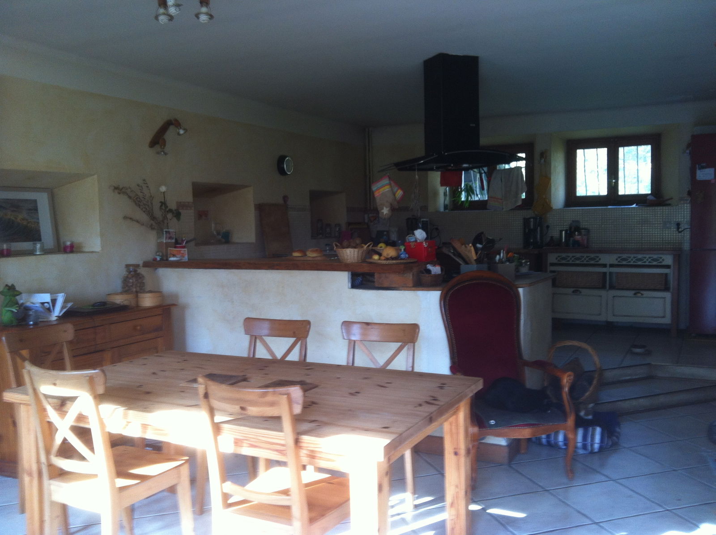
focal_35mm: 35
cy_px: 268
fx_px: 723
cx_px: 358
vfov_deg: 40.6
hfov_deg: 52.7
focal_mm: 3.85
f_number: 2.8
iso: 80
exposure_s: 1/15
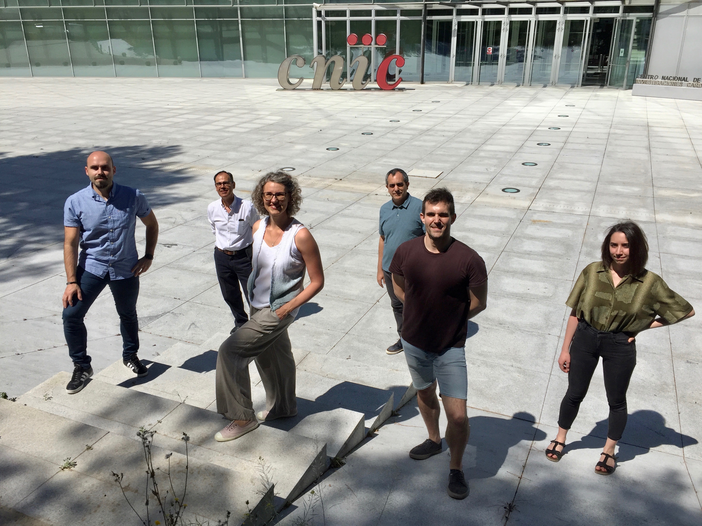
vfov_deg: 48.2
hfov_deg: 61.7
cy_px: 263
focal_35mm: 29
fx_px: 588
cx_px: 351
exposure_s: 1/3597
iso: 32
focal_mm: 4.15
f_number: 2.2
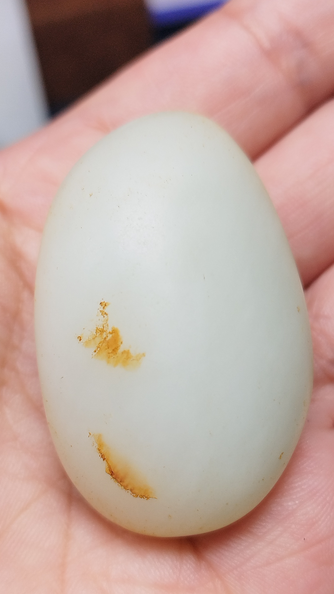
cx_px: 163
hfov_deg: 25.4
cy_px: 363
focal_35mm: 47
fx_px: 740
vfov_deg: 43.4
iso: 100
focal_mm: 6.24
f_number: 1.9
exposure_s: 1/275
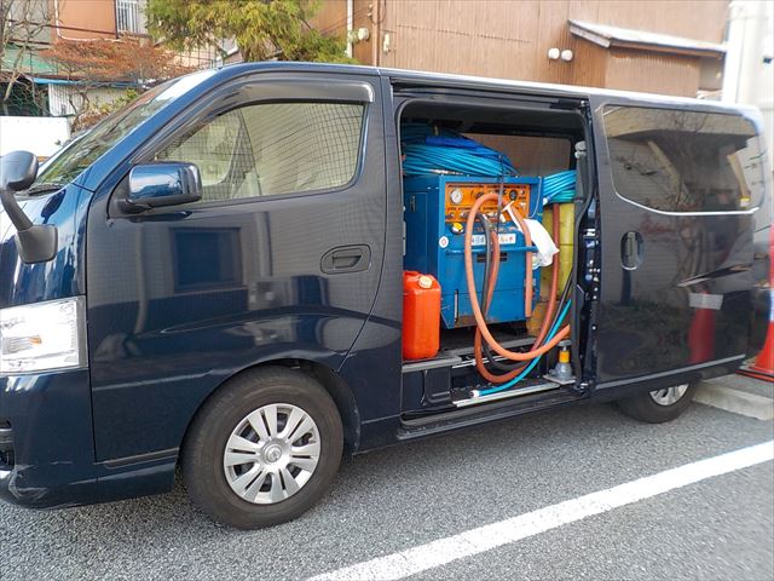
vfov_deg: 46.8
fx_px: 671
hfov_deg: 60.0
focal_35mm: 30
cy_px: 290
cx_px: 387
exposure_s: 1/50
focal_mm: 4.1
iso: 125
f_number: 3.3
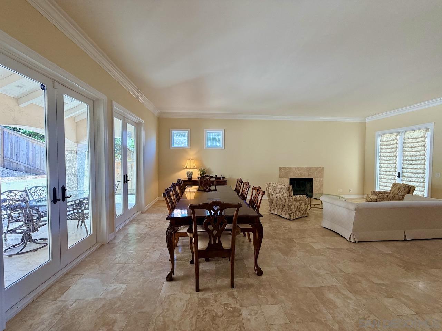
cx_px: 221
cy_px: 166
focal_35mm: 14
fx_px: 179
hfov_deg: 102.1
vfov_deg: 85.7
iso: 160
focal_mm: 2.22
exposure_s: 1/120
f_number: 2.2
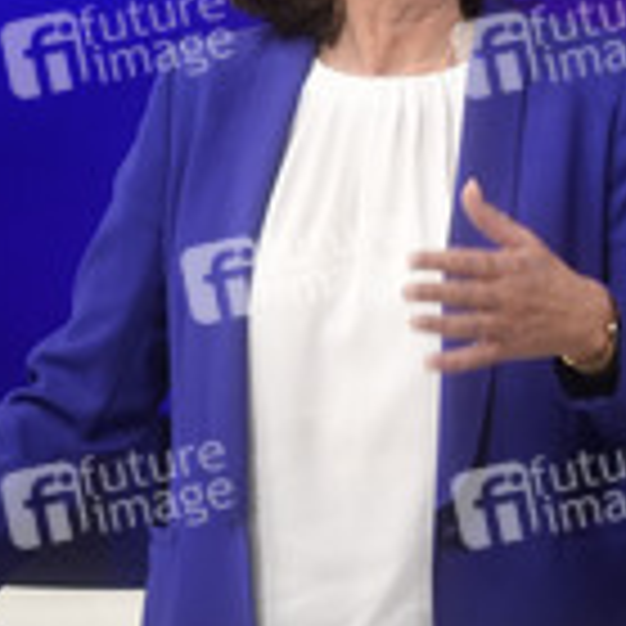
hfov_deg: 13.9
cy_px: 158
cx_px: 628
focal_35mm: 124
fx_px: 2537
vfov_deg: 14.0
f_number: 2.2
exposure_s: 1/250
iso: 640
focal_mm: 30
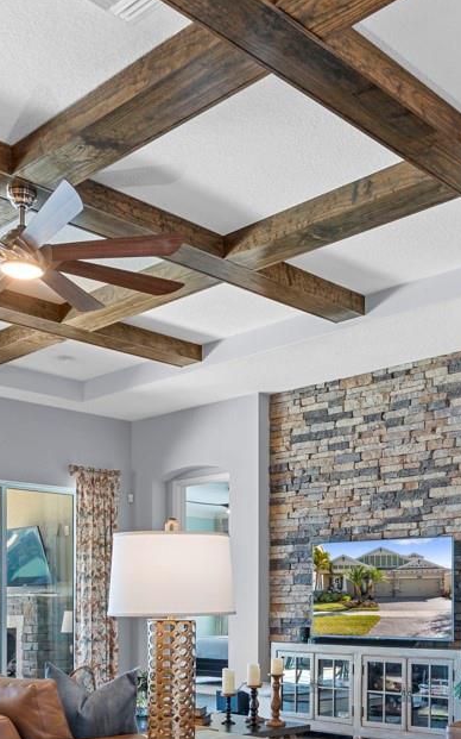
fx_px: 844
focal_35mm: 42
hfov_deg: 30.4
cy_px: 628
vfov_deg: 44.1
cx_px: 285
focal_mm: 16
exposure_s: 5
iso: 100
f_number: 9
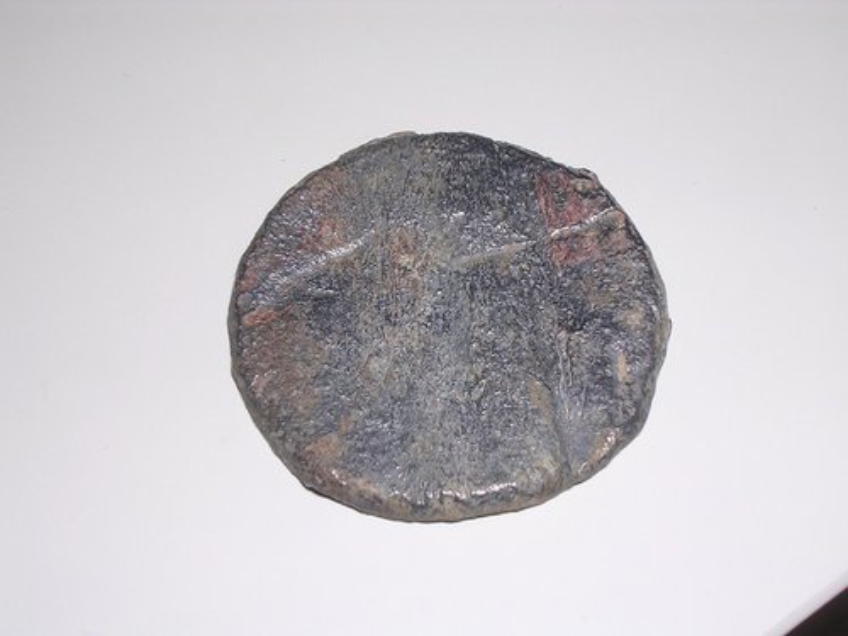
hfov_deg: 30.7
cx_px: 424
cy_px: 318
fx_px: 1543
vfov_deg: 23.3
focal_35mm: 63
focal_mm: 9.6
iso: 100
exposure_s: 1/60.1
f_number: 7
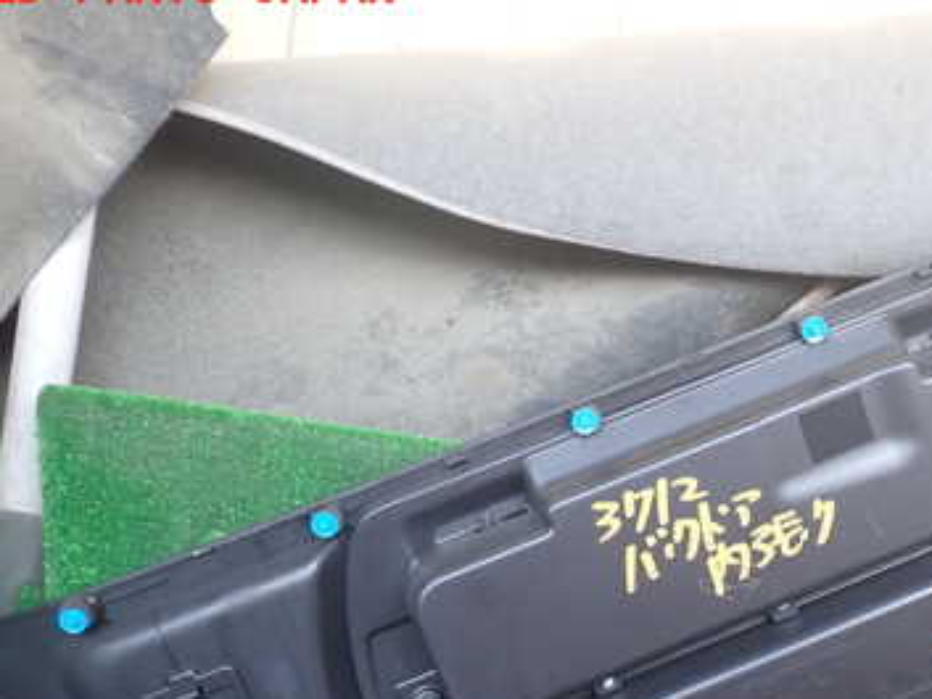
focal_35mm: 51
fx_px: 1374
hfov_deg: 36.5
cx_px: 708
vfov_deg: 28.1
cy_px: 546
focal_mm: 5.4
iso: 160
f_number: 2.3
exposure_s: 1/60
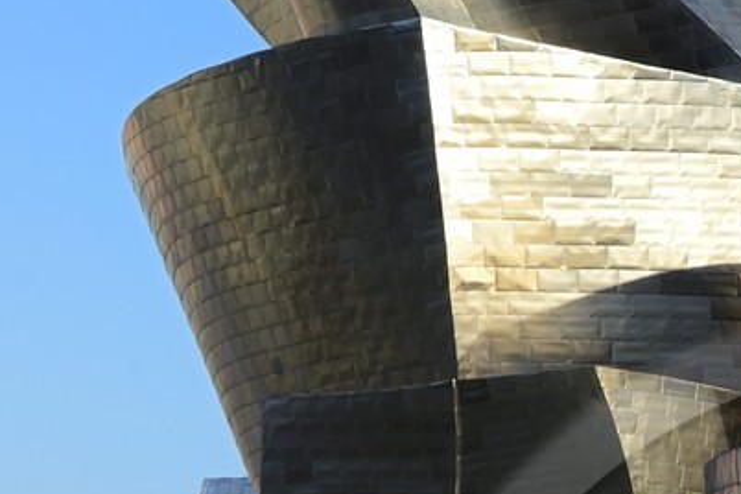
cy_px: 876
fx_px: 8603
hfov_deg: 4.9
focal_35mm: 418
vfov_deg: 3.3
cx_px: 922
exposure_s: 1/250
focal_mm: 105
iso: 200
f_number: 10
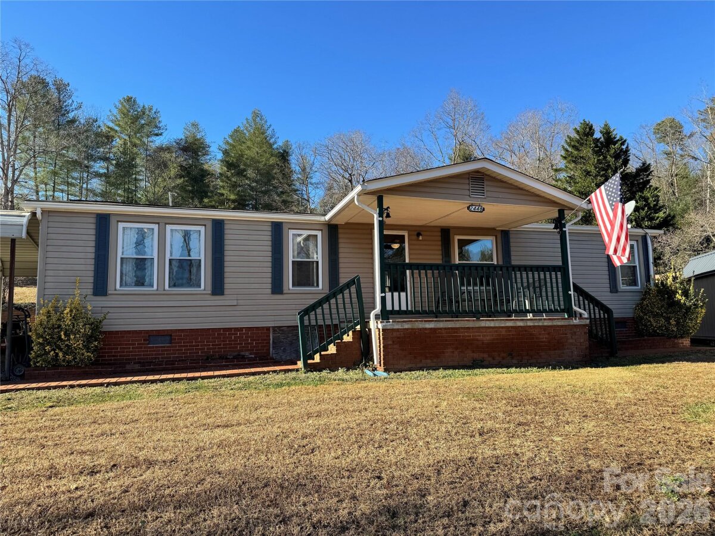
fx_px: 496
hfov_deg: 71.6
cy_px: 268
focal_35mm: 24
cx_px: 358
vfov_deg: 56.8
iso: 80
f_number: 1.78
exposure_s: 1/1721
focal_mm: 6.76
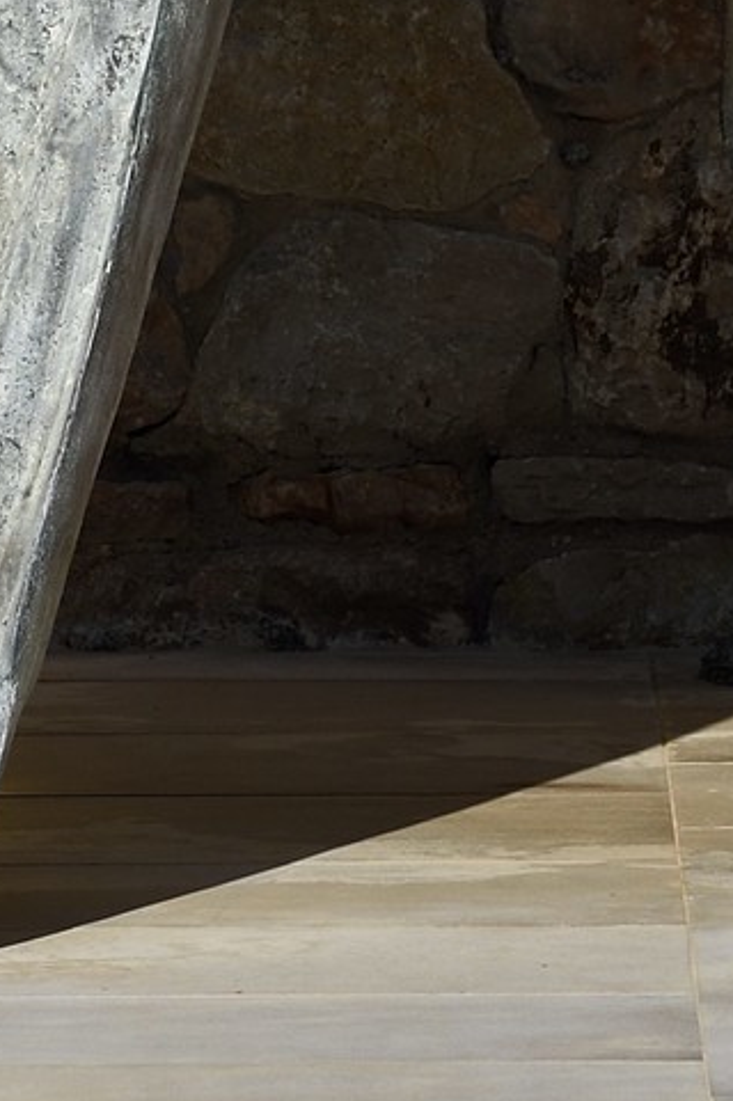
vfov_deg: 3.1
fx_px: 19849
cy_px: -1479
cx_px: 497
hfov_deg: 2.1
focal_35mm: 649
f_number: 8
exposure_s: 1/800
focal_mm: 130
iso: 200
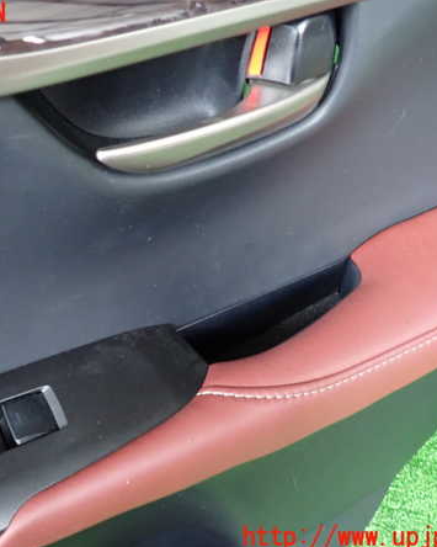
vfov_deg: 54.2
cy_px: 276
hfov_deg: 44.0
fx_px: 534
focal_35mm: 33
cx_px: 151
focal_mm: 4.5
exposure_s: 1/30
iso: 800
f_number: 2
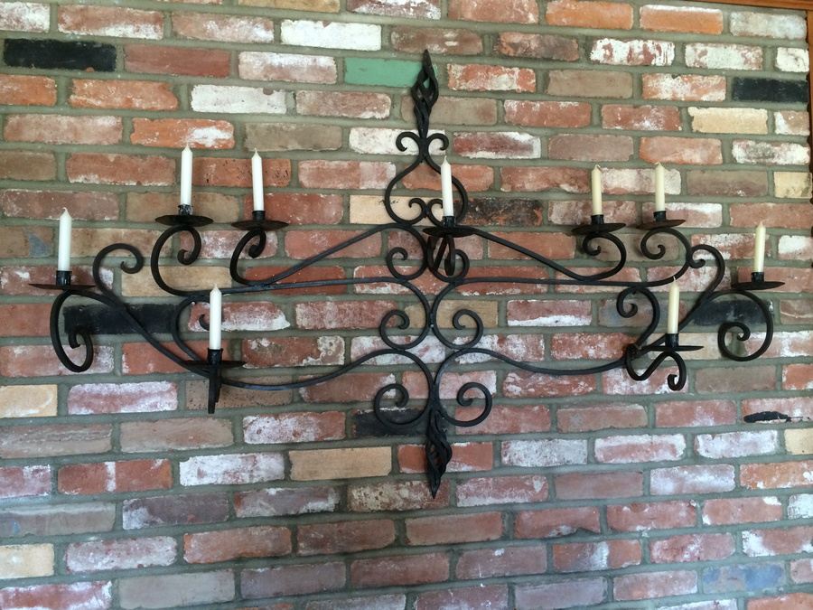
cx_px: 406
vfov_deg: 46.8
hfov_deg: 60.0
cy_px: 305
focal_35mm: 30
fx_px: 705
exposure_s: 1/30
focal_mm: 4.12
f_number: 2.2
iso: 125
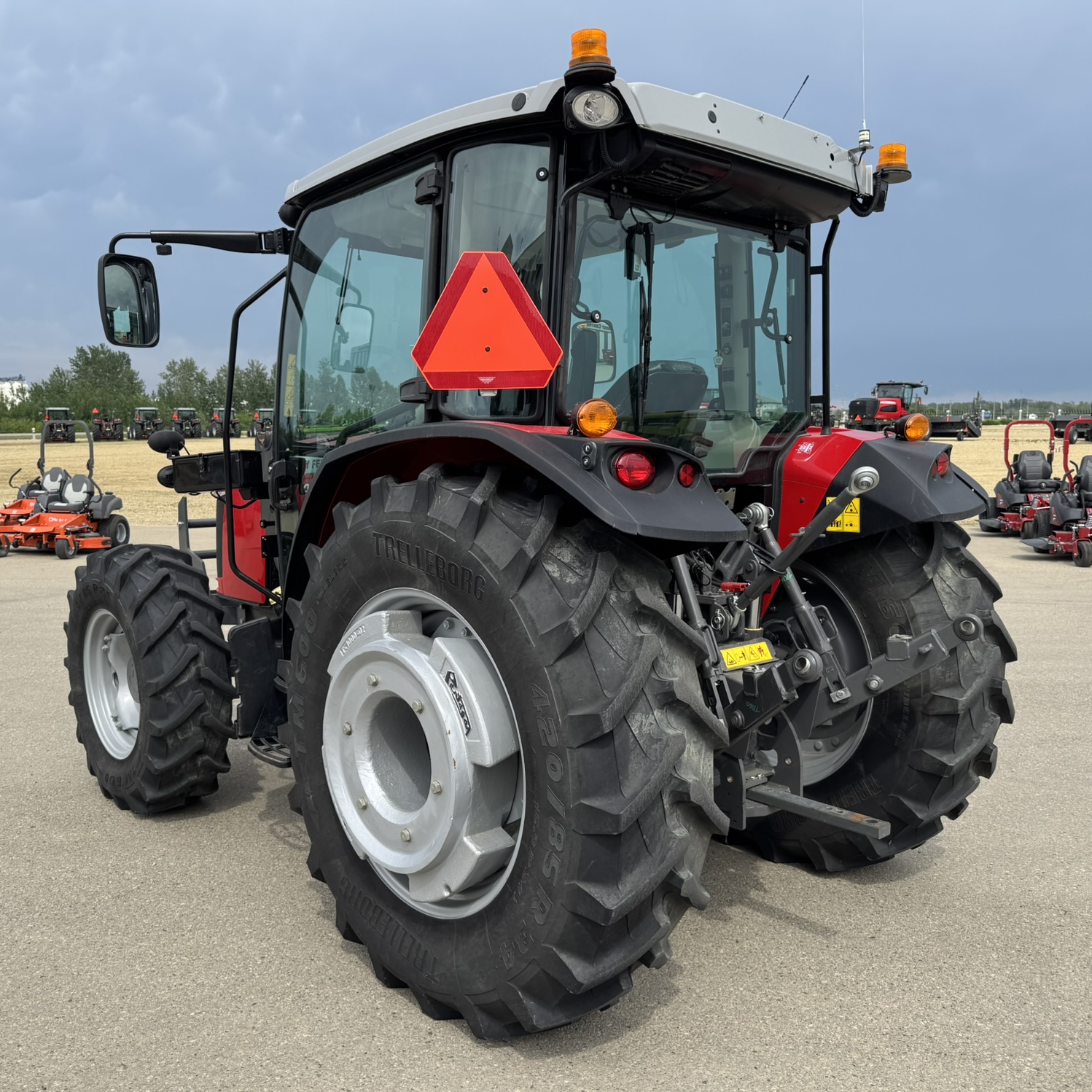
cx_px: 520
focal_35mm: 29
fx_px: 1035
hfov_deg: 55.6
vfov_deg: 55.6
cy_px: 553
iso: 80
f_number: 1.78
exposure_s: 1/2604
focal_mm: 6.76
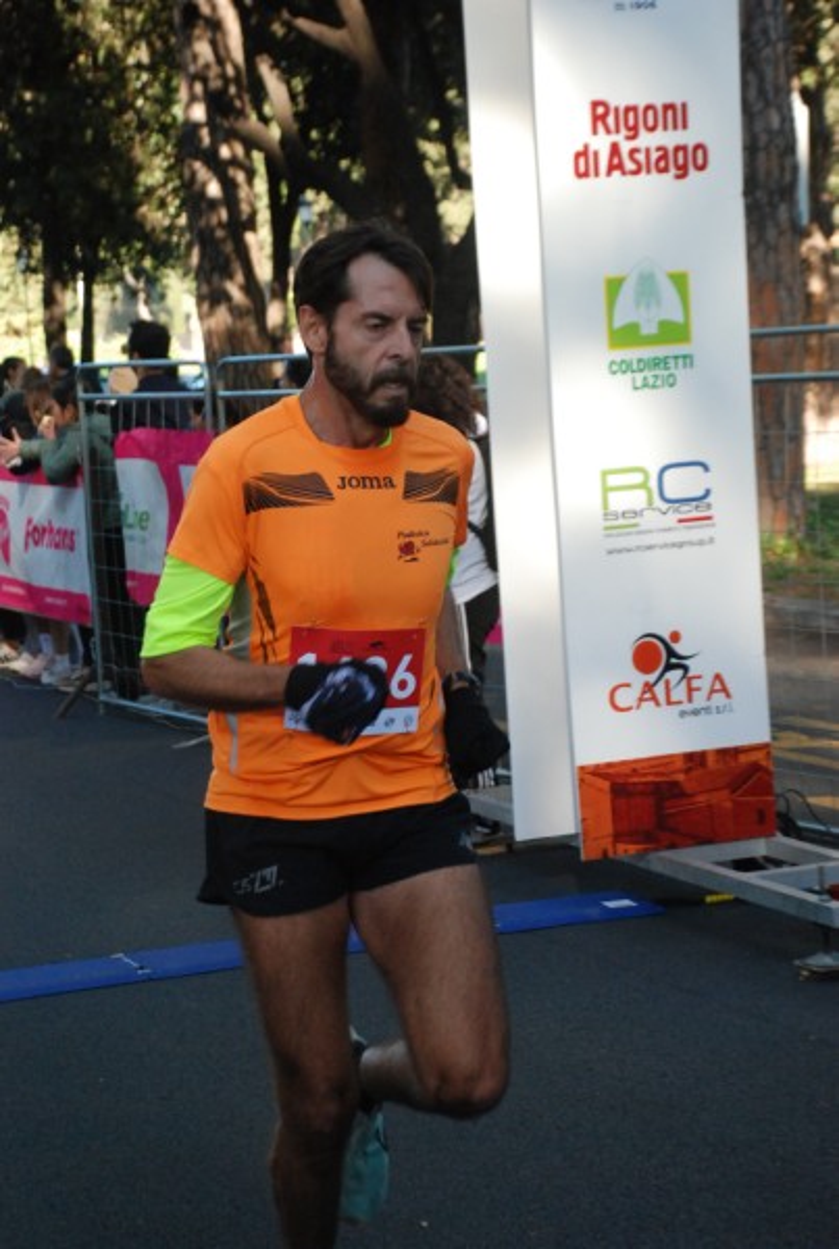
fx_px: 2713
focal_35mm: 78
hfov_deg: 17.6
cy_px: 624
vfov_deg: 25.9
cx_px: 420
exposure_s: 1/400
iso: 1000
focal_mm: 52
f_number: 5
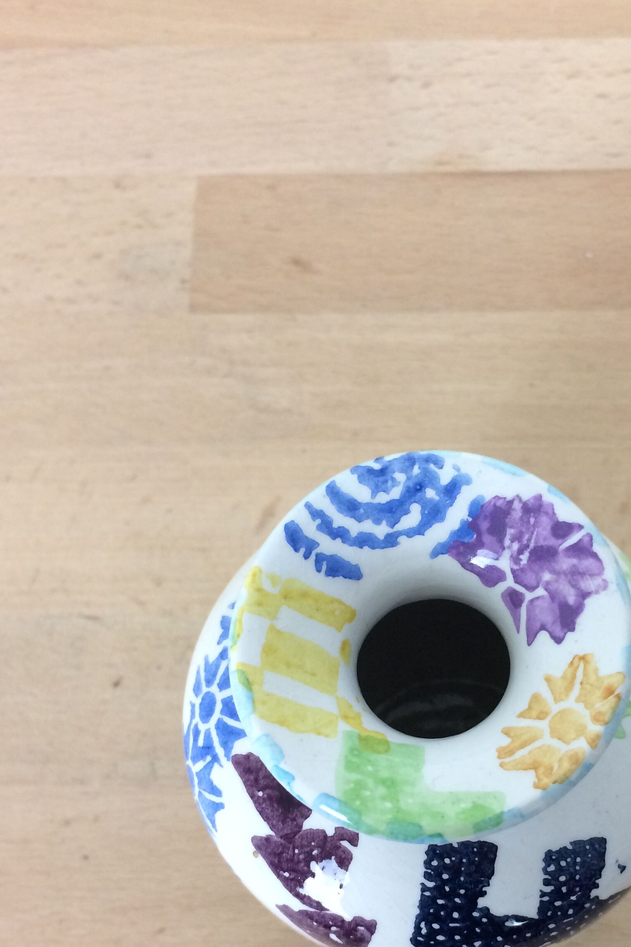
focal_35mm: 43
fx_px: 1130
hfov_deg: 30.8
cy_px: 671
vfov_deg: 44.4
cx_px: 443
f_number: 2.2
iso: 80
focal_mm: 4.15
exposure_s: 1/33
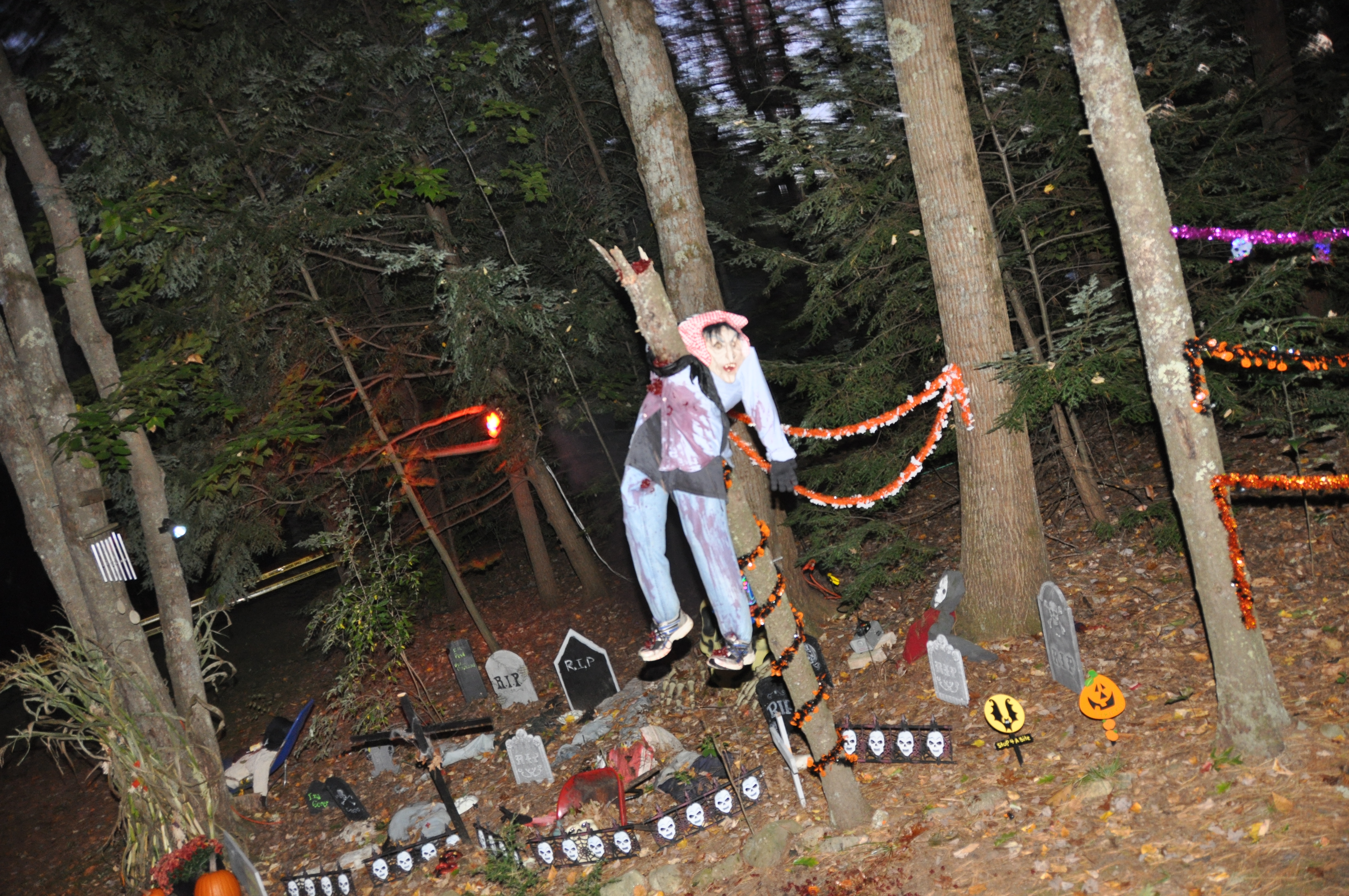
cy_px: 448
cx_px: 674
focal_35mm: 27
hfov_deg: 67.4
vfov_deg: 47.8
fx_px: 1011
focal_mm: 18
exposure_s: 1/4
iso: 800
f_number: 3.5
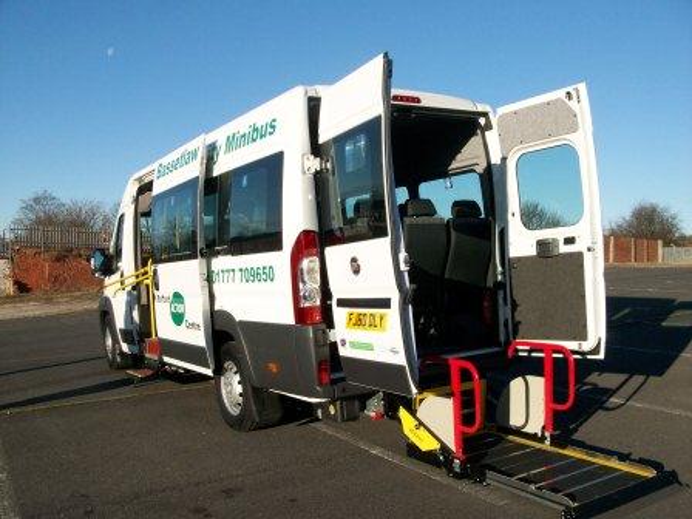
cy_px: 260
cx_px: 346
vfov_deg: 41.8
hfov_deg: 54.0
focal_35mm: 34
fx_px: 680
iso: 64
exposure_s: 1/268
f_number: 5.5
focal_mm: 5.7
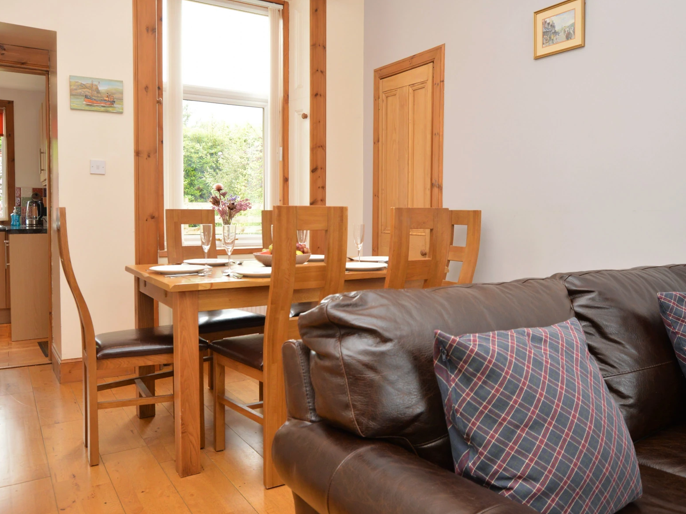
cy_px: 245
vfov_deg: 52.0
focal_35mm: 27
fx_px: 527
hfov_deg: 66.1
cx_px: 345
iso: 400
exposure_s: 1/80
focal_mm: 15
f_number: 4.5
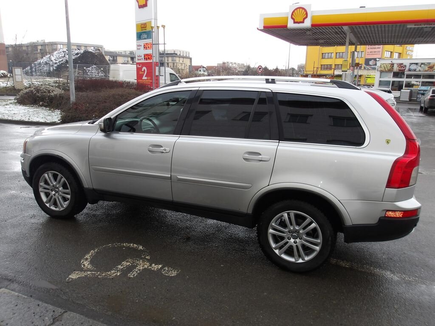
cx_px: 218
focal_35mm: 27
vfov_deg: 51.4
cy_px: 163
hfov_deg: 65.3
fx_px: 339
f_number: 3
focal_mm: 4.9
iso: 100
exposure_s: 1/72
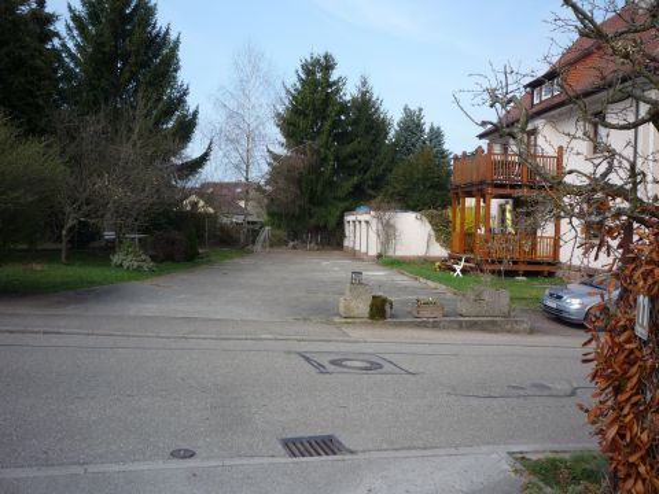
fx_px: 609
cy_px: 247
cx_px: 330
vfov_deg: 44.2
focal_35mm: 32
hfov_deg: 56.8
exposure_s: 1/400
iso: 100
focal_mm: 5.2
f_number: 4.5
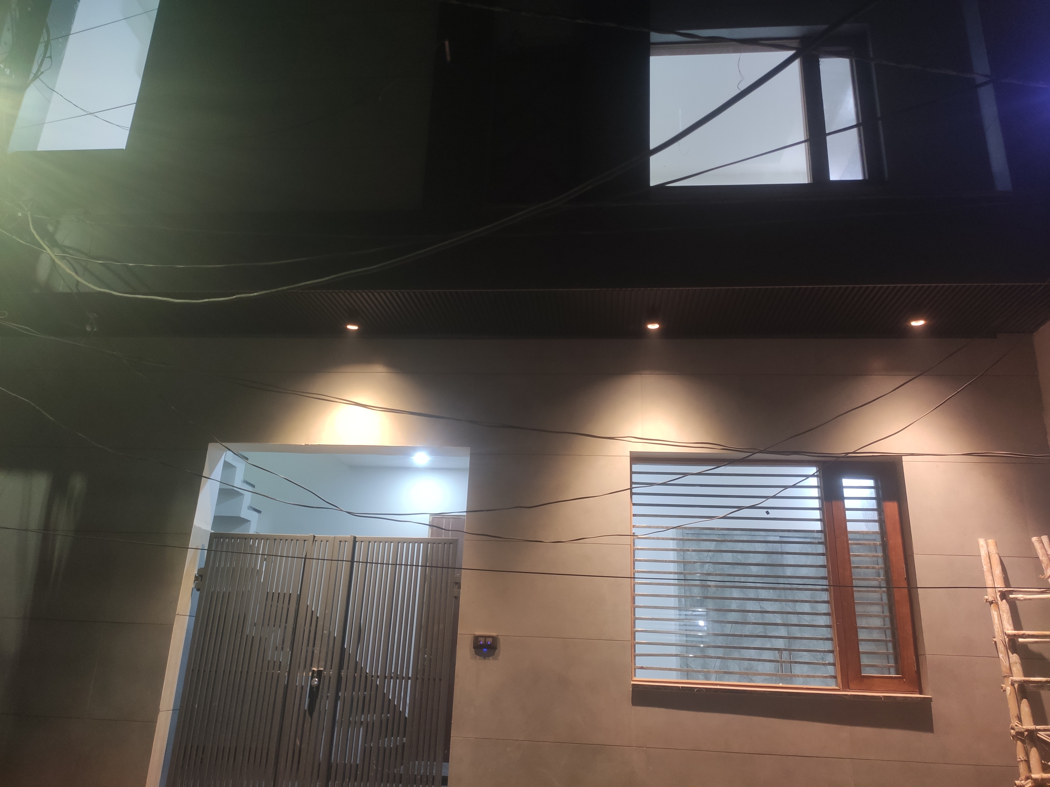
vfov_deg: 53.1
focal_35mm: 26
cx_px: 525
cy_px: 394
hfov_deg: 67.3
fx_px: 789
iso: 685
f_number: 1.75
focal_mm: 4.77
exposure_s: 1/33
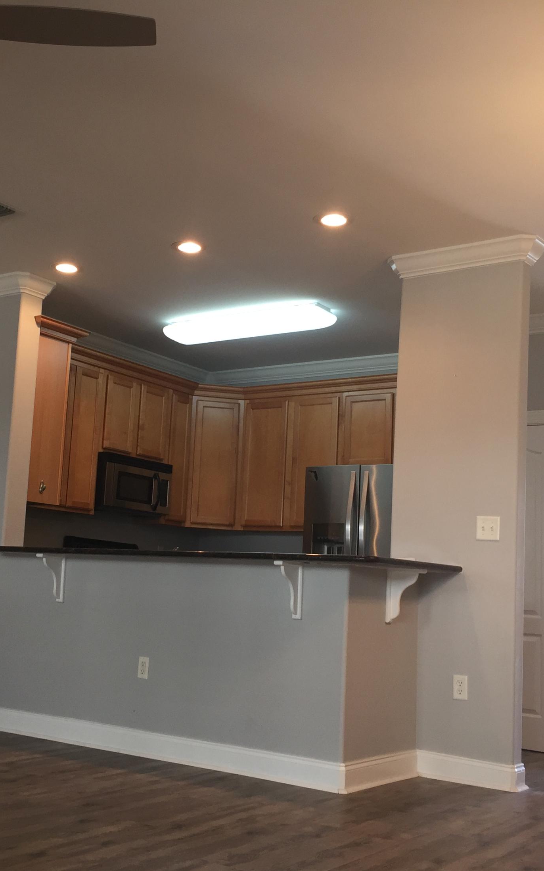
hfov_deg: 30.4
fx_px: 997
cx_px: 207
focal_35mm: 42
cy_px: 445
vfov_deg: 47.2
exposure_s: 1/30
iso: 64
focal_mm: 4.15
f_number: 2.2
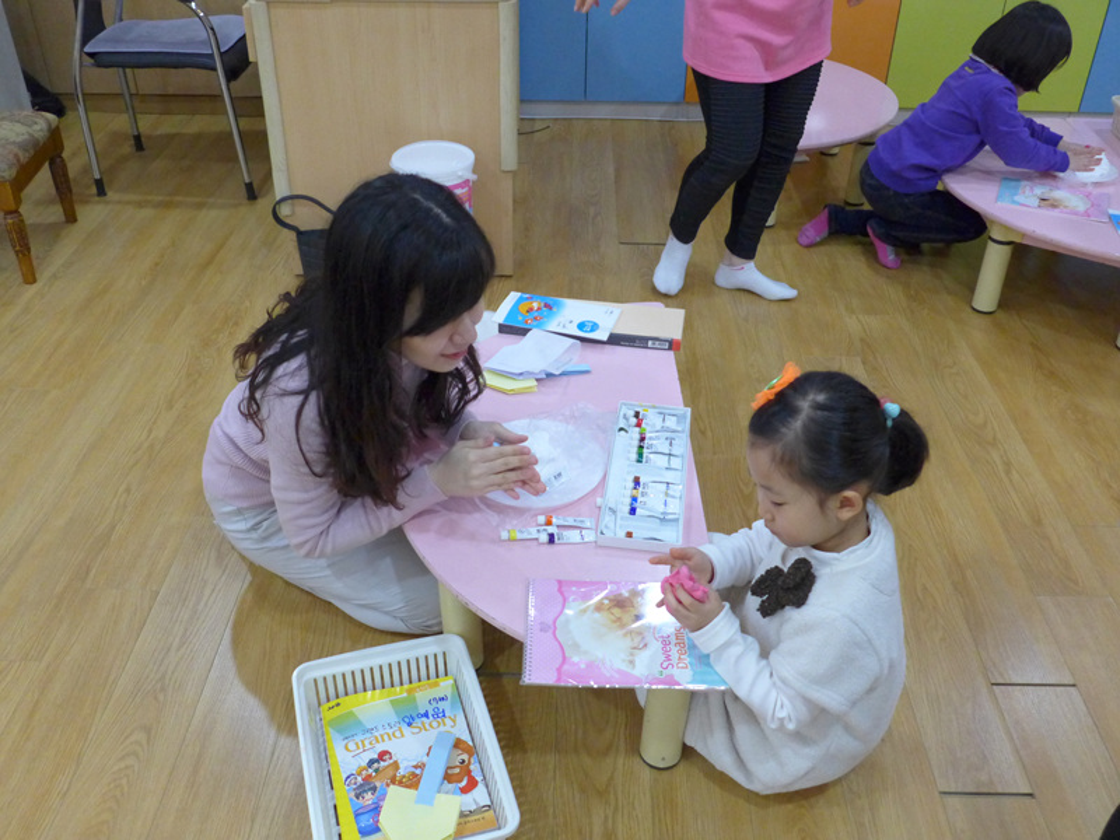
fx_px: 1035
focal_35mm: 32
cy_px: 420
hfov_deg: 56.8
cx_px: 560
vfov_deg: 44.2
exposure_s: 1/800
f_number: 1.6
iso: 800
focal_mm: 6.3
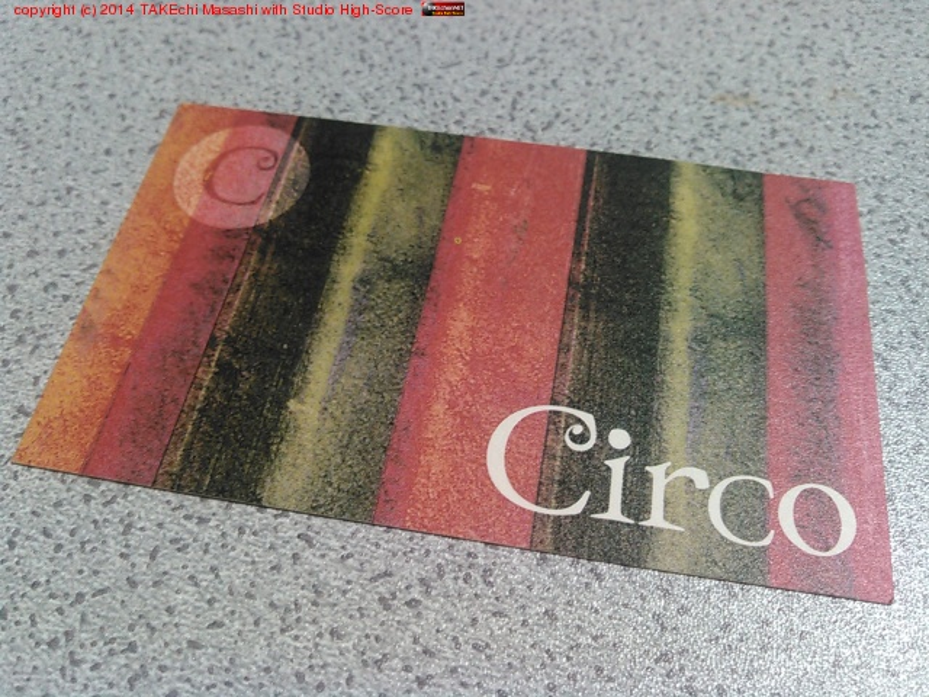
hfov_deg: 60.0
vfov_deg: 46.8
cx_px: 464
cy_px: 348
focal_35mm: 30
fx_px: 805
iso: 400
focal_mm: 4
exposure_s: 1/16.7
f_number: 2.4
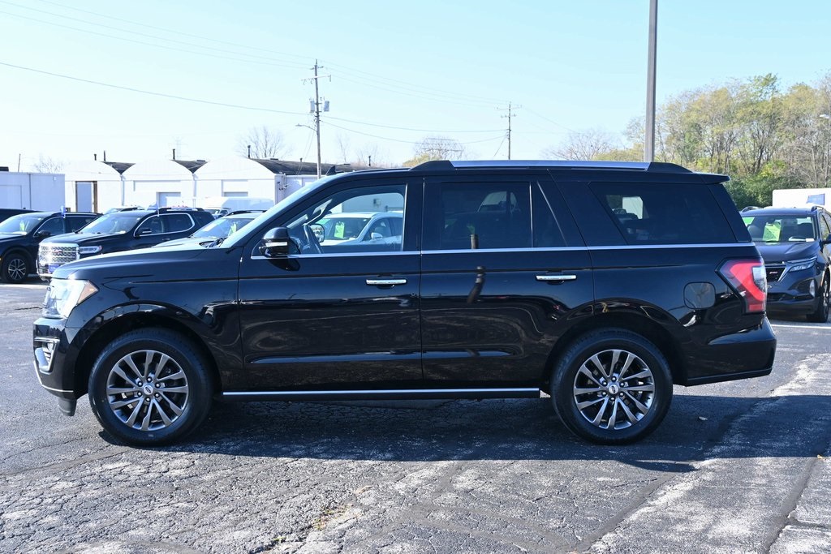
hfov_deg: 47.1
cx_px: 416
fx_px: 952
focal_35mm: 41
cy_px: 277
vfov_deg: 32.5
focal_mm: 27.5
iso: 140
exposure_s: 1/250
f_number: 5.6
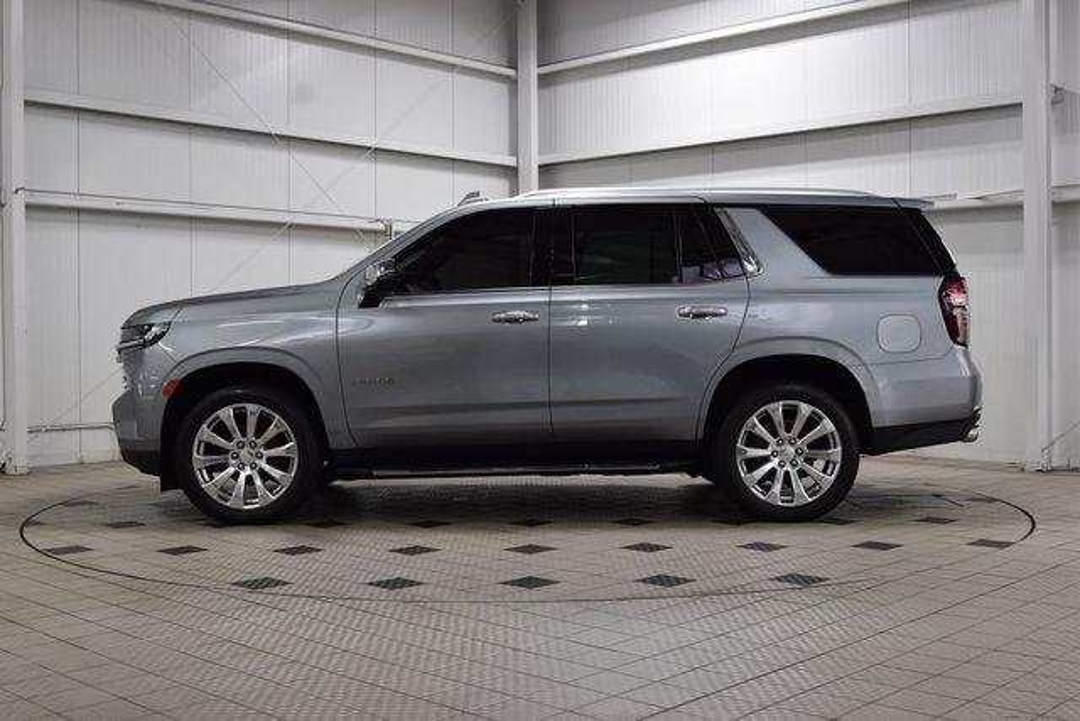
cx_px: 540
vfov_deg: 31.9
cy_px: 360
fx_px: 1260
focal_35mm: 42
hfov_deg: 46.4
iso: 400
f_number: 7.1
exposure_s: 1/25
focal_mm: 28
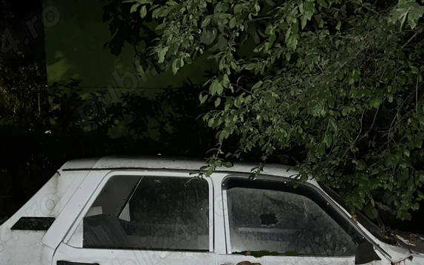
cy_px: 265
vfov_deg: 25.5
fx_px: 555
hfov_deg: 41.7
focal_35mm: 48
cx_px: 240
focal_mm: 5.7
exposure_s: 1/4
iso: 160
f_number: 1.5
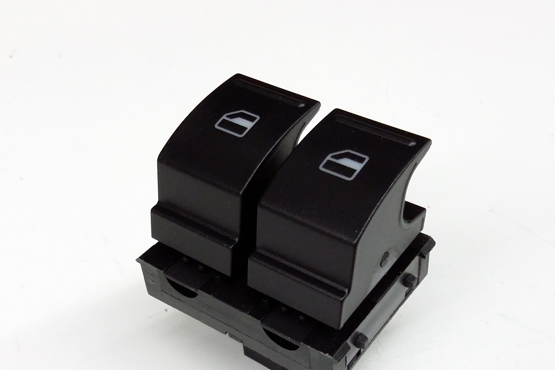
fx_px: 725
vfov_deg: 28.4
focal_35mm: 47
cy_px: 254
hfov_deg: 41.9
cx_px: 297
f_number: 2.4
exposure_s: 1/15
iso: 200
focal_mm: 3.4
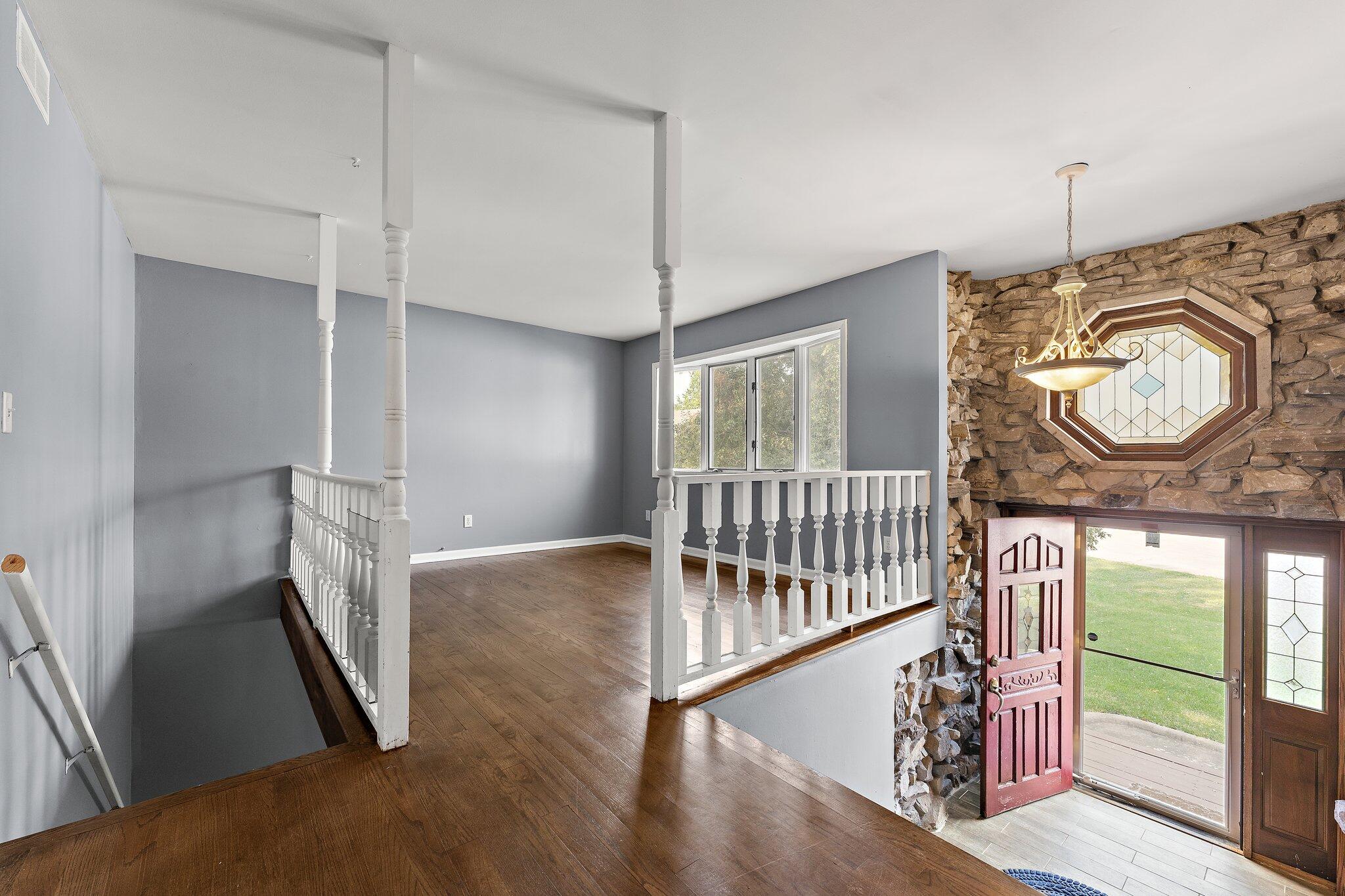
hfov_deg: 104.3
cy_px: 448
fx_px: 523
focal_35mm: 14
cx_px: 672
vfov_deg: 81.2
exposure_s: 1/5
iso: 400
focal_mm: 14
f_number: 8
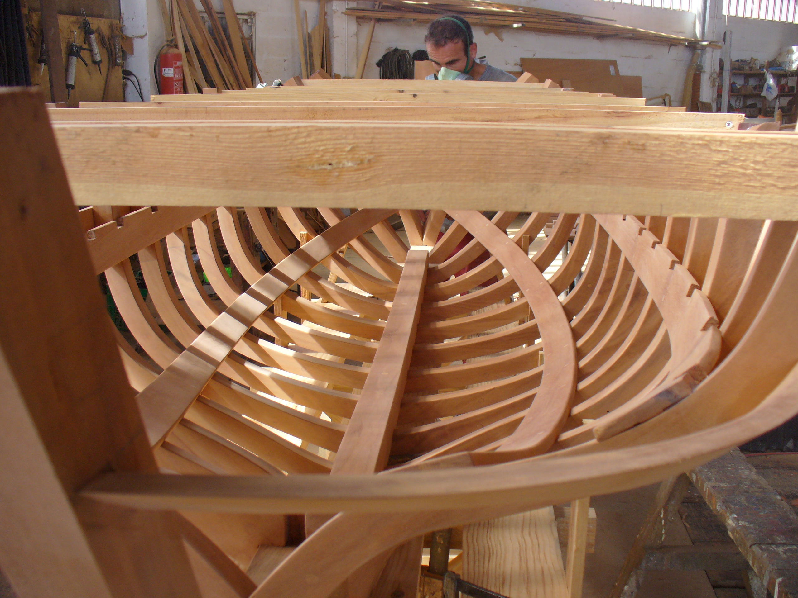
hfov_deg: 50.1
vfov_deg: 38.7
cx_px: 399
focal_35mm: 37
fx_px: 853
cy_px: 299
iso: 80
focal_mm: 6.1
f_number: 2.8
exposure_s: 1/125
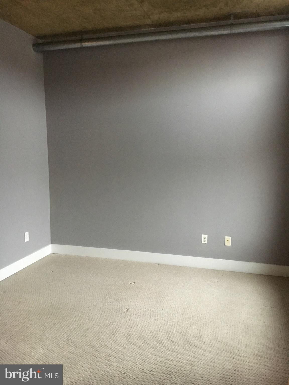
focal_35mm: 29
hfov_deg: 48.2
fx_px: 323
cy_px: 192
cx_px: 144
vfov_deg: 61.7
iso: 250
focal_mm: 4.15
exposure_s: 1/17
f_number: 2.2
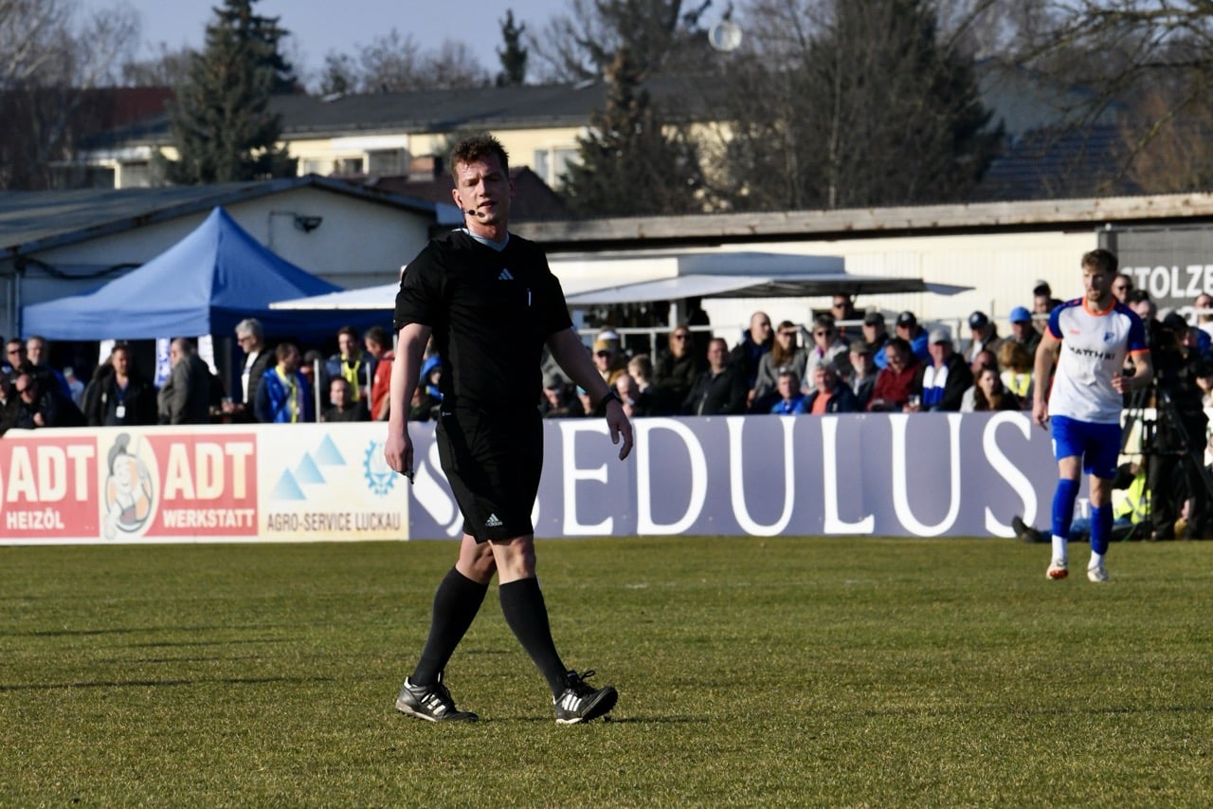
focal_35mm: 300
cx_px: 606
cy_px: 404
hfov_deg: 6.9
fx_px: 10106
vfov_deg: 4.6
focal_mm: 300
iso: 2500
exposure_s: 1/1600
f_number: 16
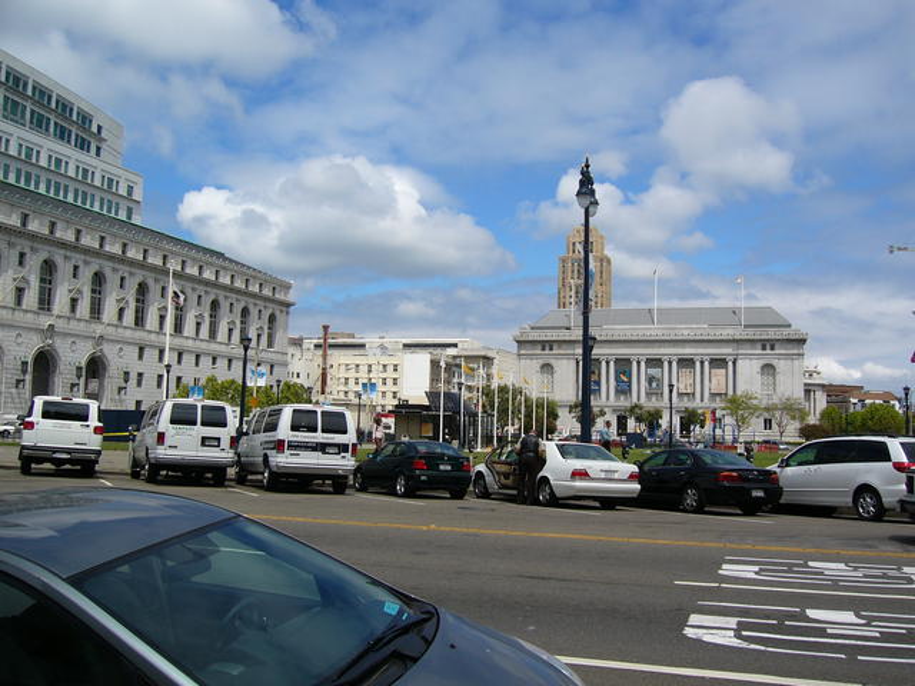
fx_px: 925
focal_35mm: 35
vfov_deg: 40.7
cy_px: 343
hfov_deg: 52.6
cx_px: 458
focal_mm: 5.8
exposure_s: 1/320
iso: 50
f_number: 8
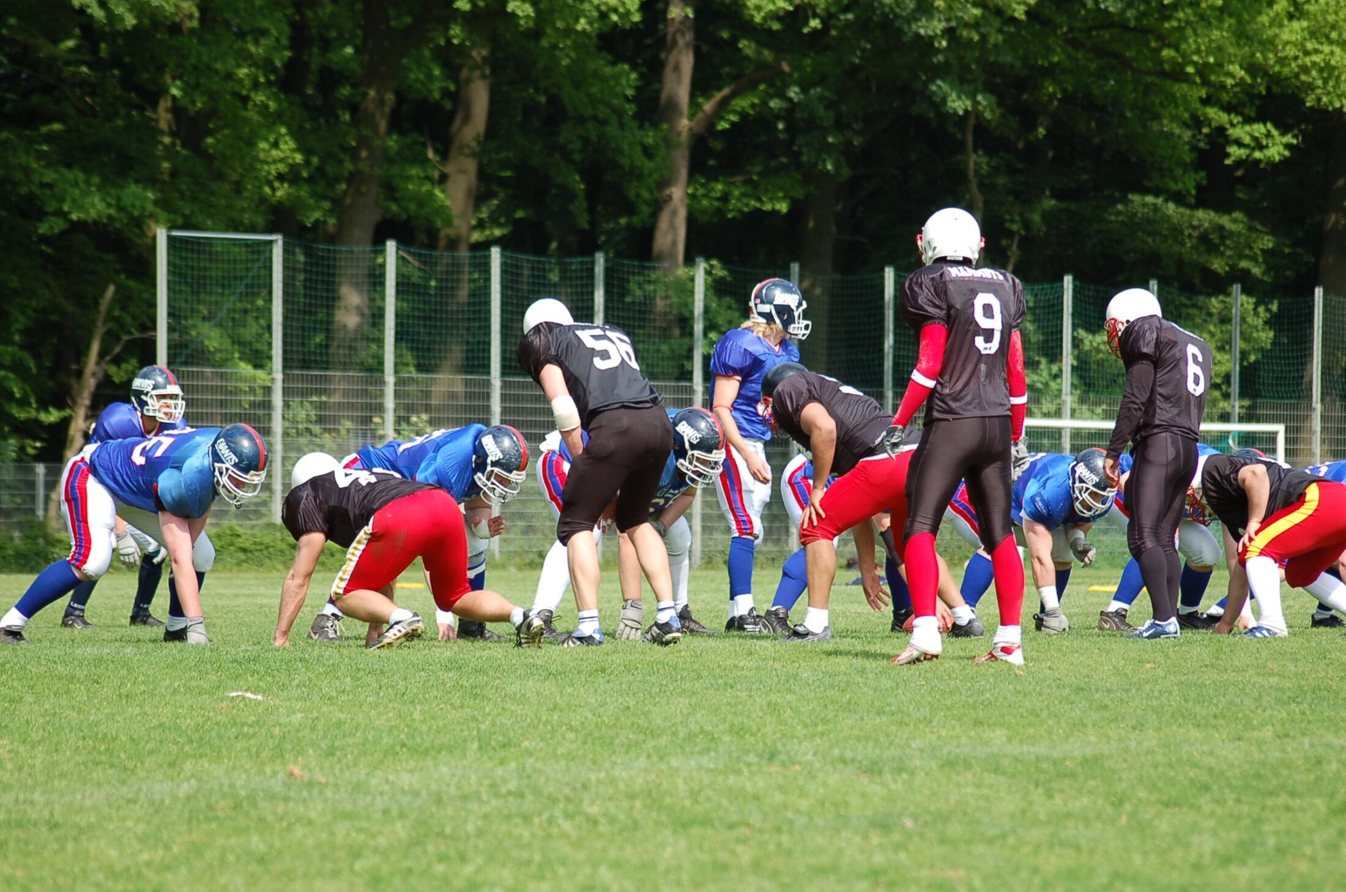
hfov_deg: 11.4
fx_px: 6717
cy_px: 446
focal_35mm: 180
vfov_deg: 7.6
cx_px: 673
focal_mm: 120
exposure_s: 1/1000
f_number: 4.2
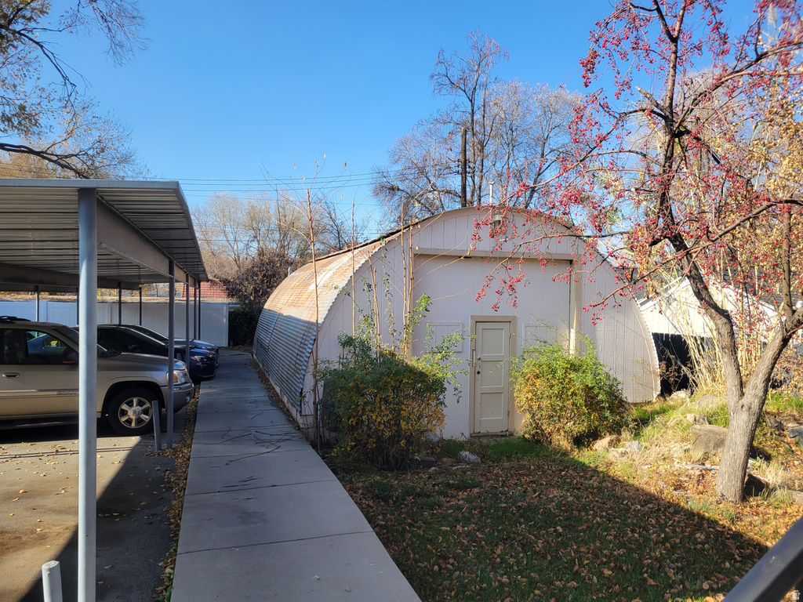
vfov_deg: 53.1
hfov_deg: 67.3
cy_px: 301
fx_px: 603
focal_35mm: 26
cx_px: 402
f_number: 1.8
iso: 40
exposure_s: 1/1050
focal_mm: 5.4
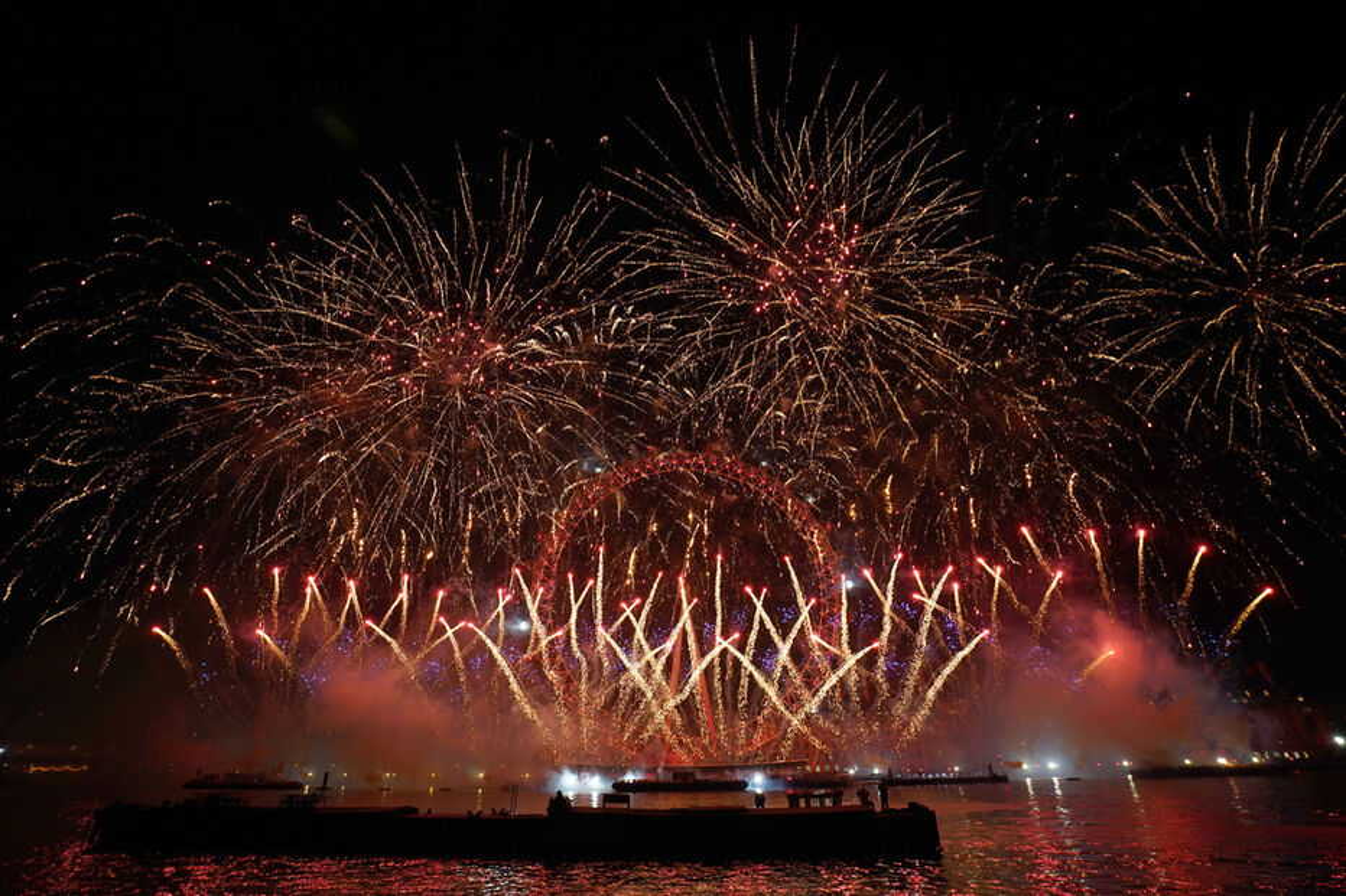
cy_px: 448
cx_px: 673
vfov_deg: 73.7
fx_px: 598
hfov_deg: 96.7
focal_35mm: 16
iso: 800
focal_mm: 16
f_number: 9
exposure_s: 1/13
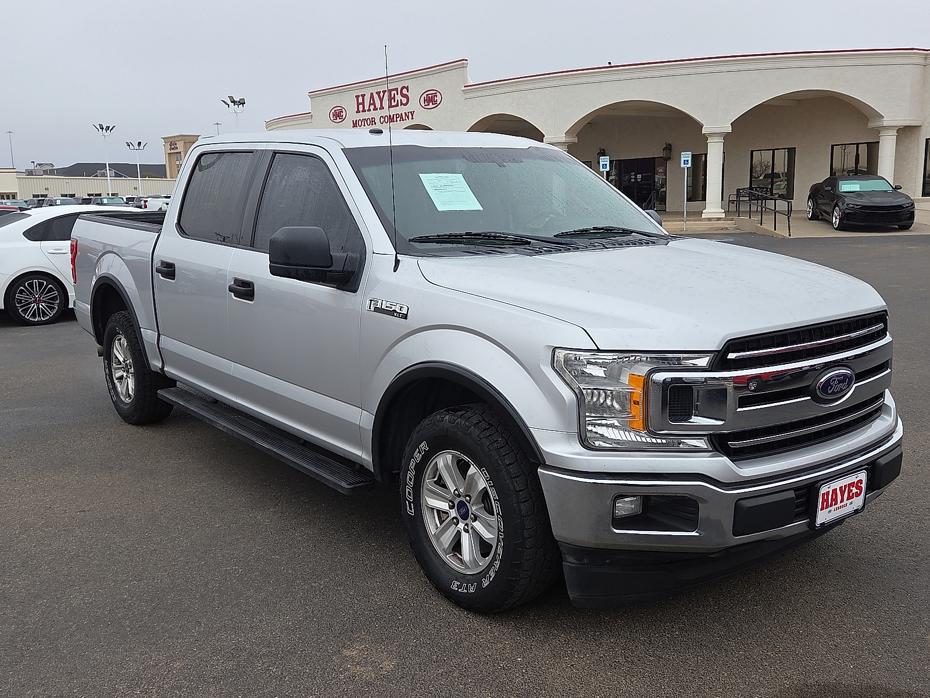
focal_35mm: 34
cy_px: 349
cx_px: 465
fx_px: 913
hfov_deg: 54.0
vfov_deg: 41.8
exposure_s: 1/833
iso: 76
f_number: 1.8
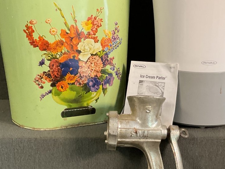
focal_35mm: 60
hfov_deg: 32.1
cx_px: 131
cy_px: 80
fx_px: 390
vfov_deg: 24.4
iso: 200
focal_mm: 3
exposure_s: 1/60
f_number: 1.8
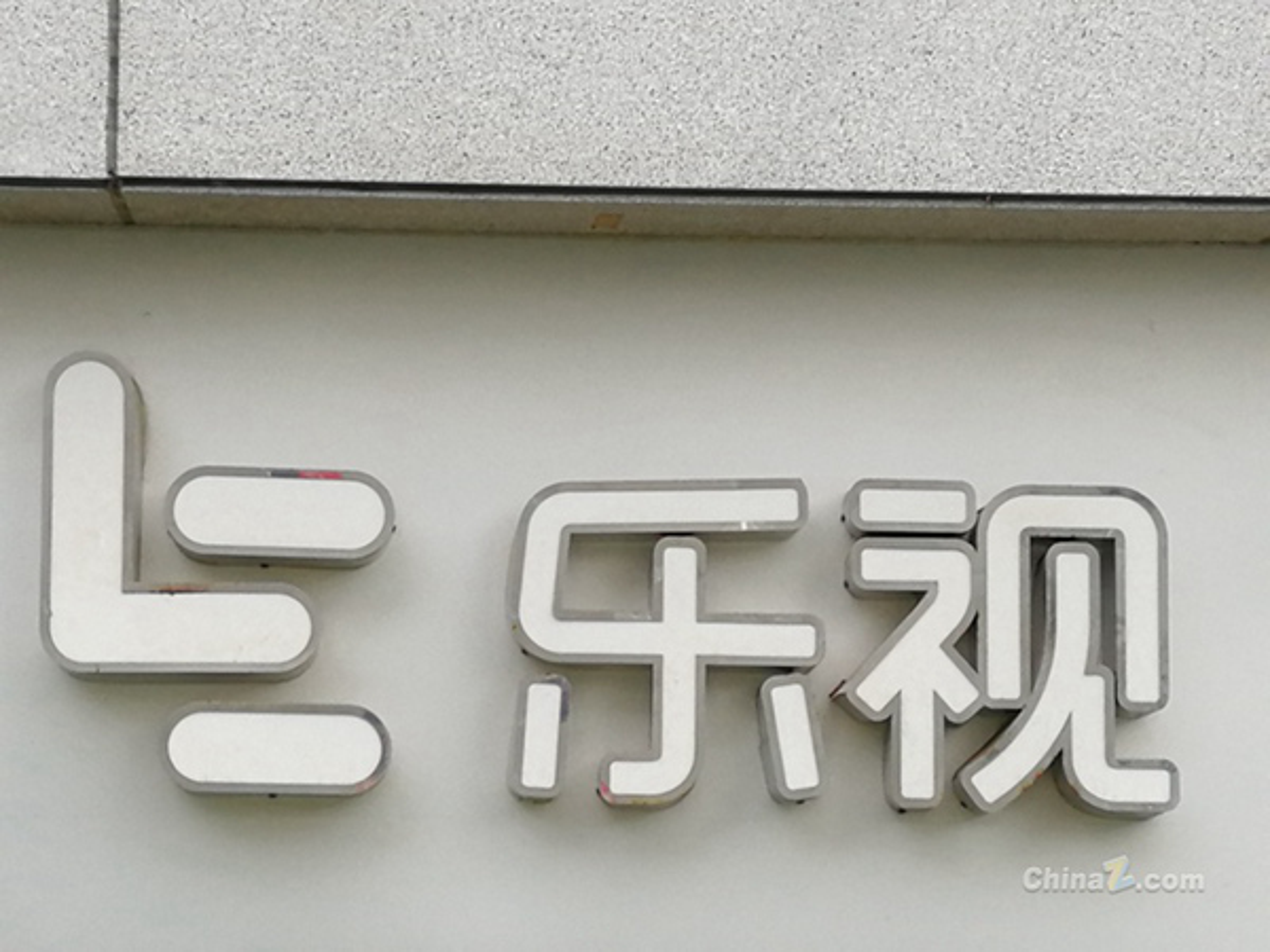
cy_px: 476
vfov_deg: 13.7
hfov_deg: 18.2
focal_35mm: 108
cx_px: 635
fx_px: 3962
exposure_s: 1/100
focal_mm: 3.84
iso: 100
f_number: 2.2
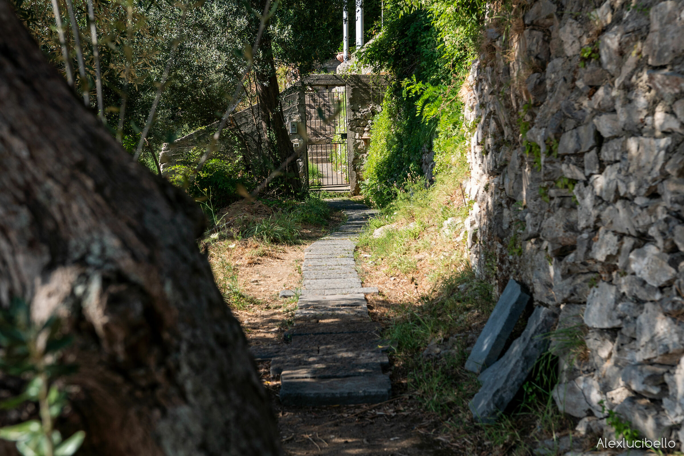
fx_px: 997
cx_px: 342
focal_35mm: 52
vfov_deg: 25.8
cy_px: 228
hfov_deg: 37.9
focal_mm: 35
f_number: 8
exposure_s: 1/250
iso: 100
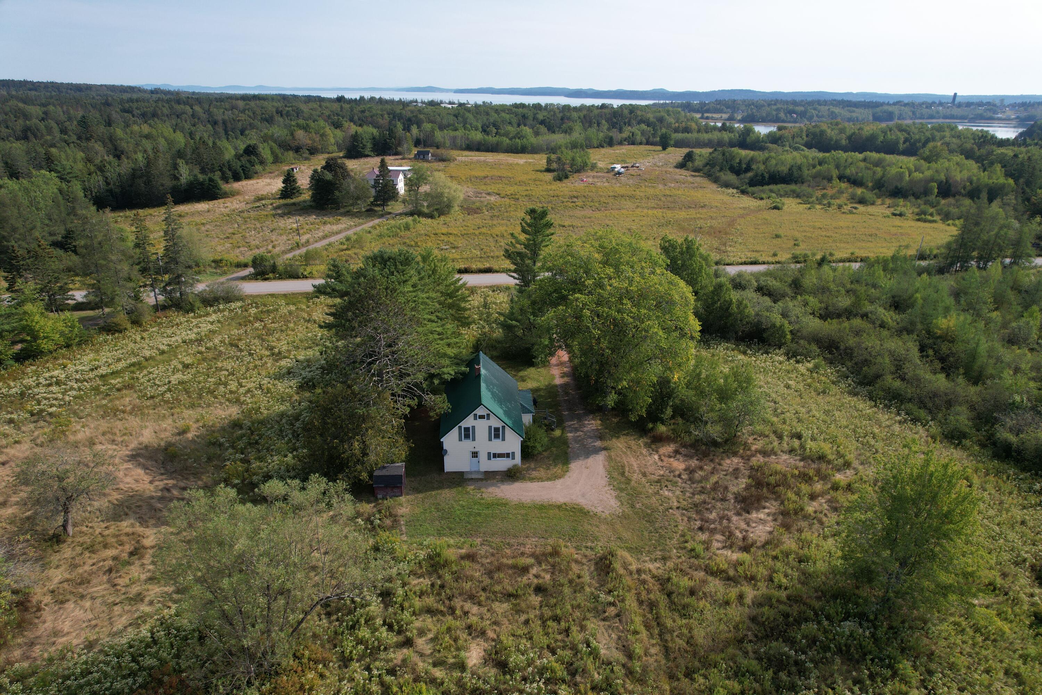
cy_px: 348
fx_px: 637
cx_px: 521
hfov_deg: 78.6
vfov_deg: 57.2
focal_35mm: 22
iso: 110
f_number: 2.8
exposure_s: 1/1600
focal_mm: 8.38
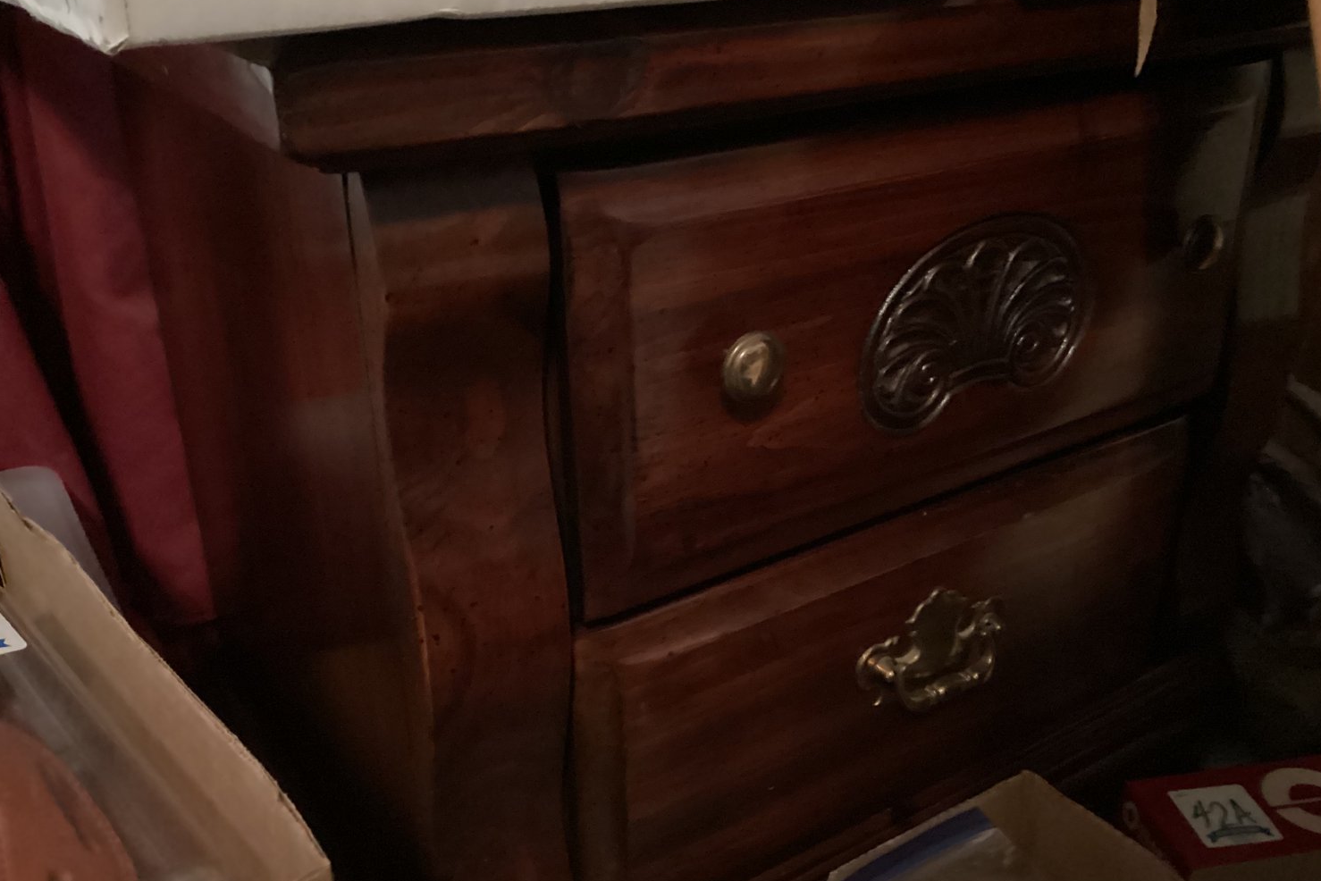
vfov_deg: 40.0
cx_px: 673
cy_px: 436
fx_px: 1211
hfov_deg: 57.2
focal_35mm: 33
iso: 800
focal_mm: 3.3
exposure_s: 1/15
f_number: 2.4
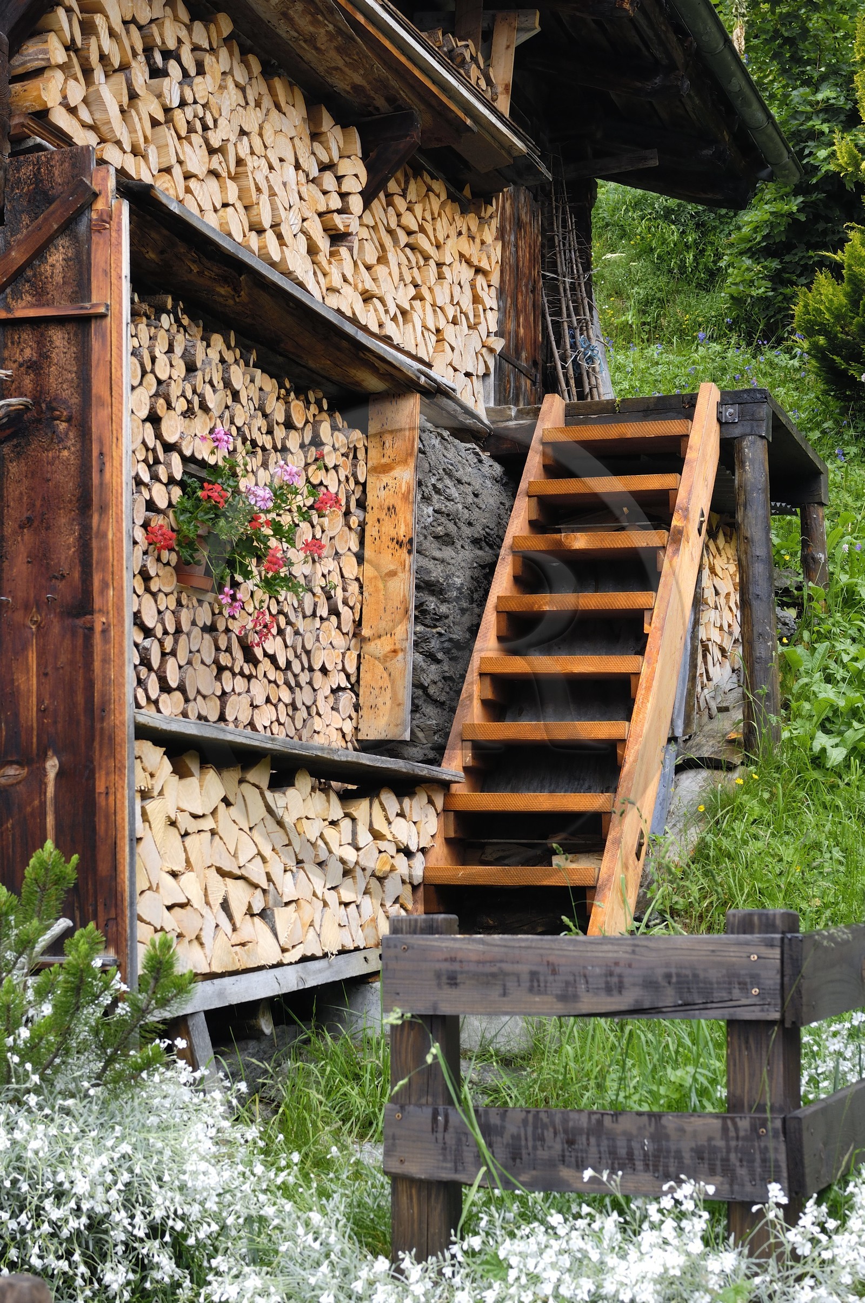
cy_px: 652
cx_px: 432
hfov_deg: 25.7
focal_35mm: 52
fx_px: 1898
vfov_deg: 37.9
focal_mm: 35
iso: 100
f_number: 5.6
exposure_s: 1/60
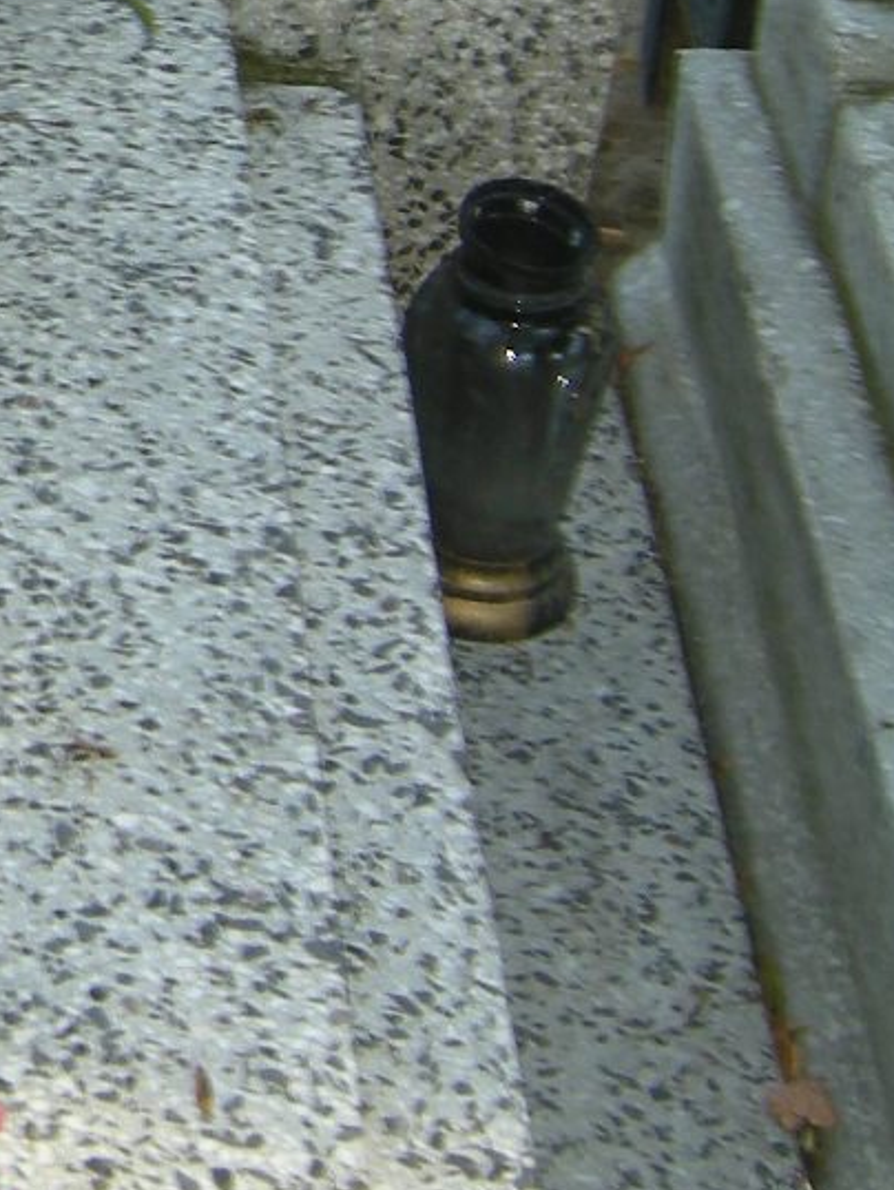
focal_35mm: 112
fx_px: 3854
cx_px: -706
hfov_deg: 12.2
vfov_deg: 16.6
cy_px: -363
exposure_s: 1/74.2
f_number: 2.9
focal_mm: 5.3
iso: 64
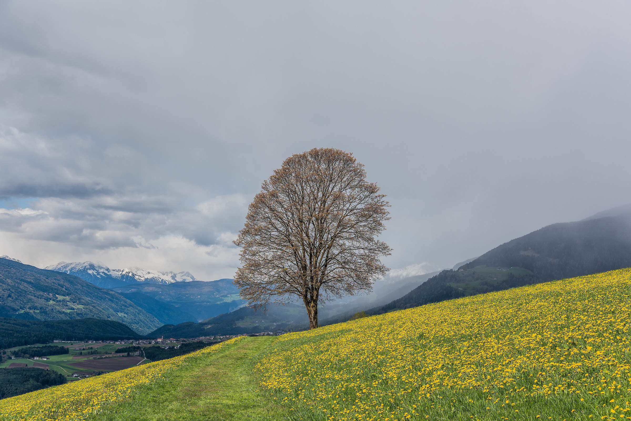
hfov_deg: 38.2
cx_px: 316
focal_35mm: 52
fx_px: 912
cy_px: 210
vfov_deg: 26.0
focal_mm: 52
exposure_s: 1/400
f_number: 8
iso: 100
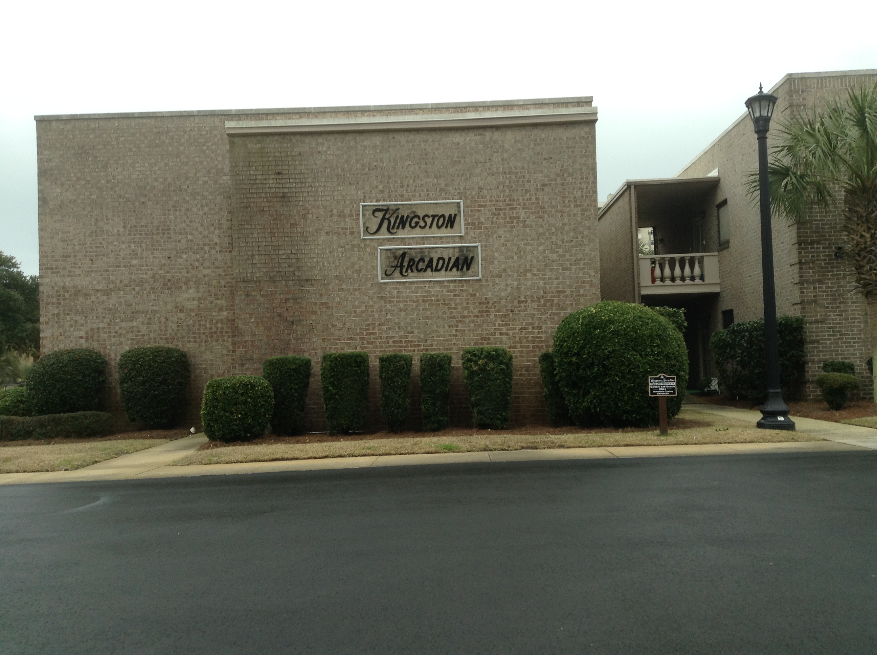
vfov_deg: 42.8
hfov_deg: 55.4
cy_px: 328
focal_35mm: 33
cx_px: 438
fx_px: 835
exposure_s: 1/109
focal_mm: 3.3
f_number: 2.4
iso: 25
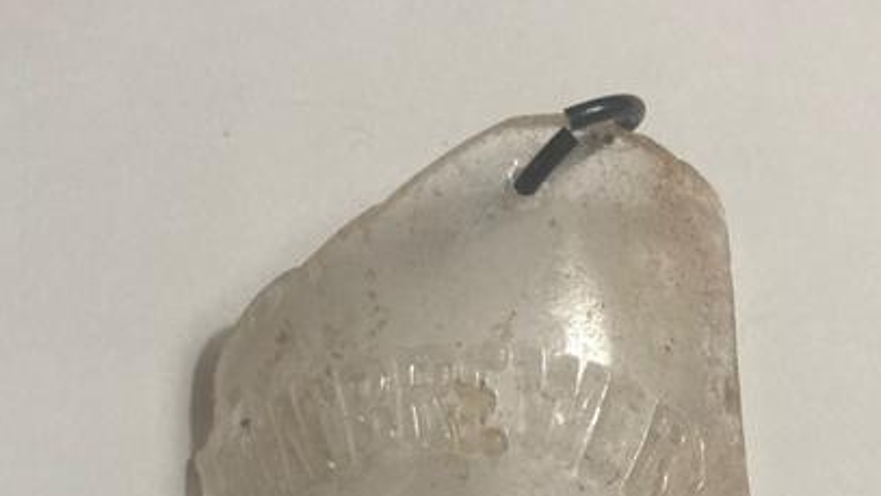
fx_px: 1121
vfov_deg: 24.0
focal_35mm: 48
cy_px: 477
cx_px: 465
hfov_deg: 42.9
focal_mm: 3.99
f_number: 1.8
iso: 250
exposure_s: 1/60
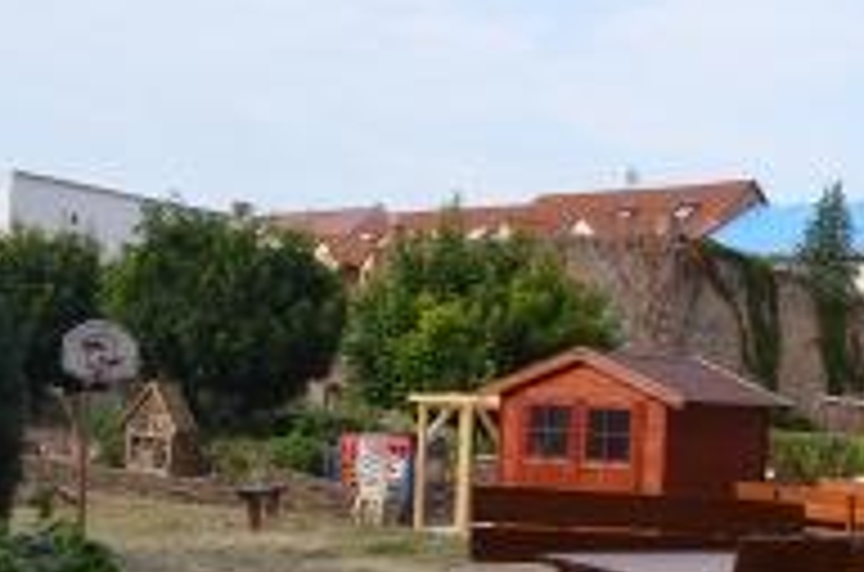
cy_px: 502
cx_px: 846
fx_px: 1508
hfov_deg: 30.0
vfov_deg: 21.0
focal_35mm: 63
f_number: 6.3
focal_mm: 18
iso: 100
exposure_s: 1/200
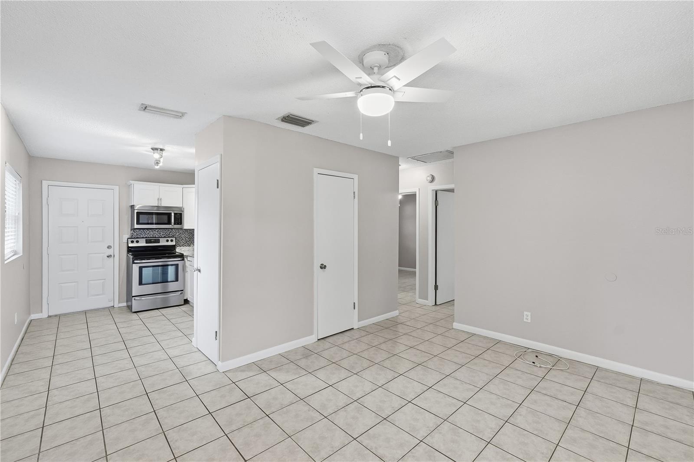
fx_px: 289
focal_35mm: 15
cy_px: 231
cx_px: 347
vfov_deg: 77.3
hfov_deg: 100.4
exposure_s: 1/50
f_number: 8
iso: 400
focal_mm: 10
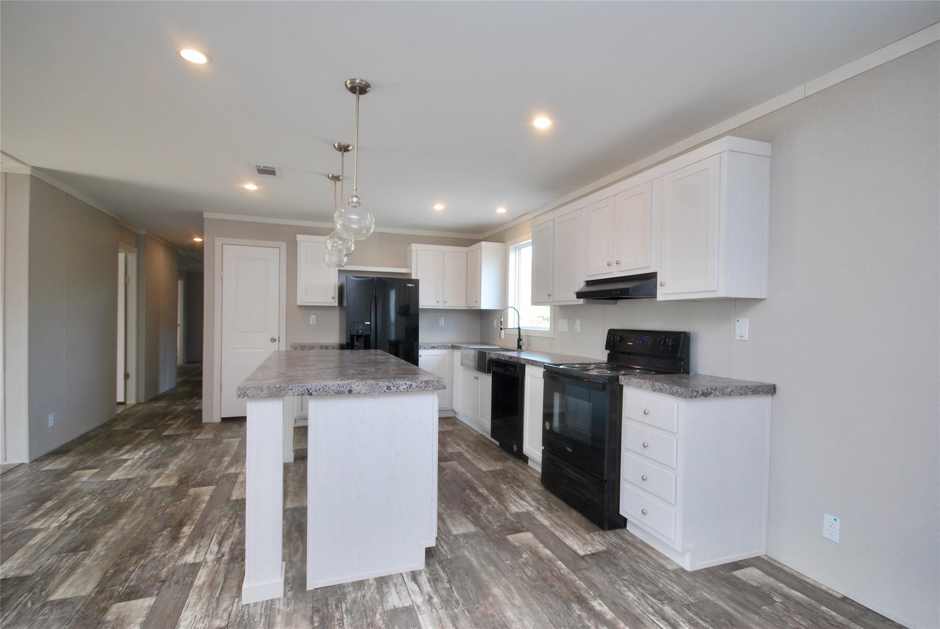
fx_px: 451
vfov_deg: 69.8
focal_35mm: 17
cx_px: 470
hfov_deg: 92.4
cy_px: 314
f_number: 4.5
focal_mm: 11.5
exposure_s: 1/40
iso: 200
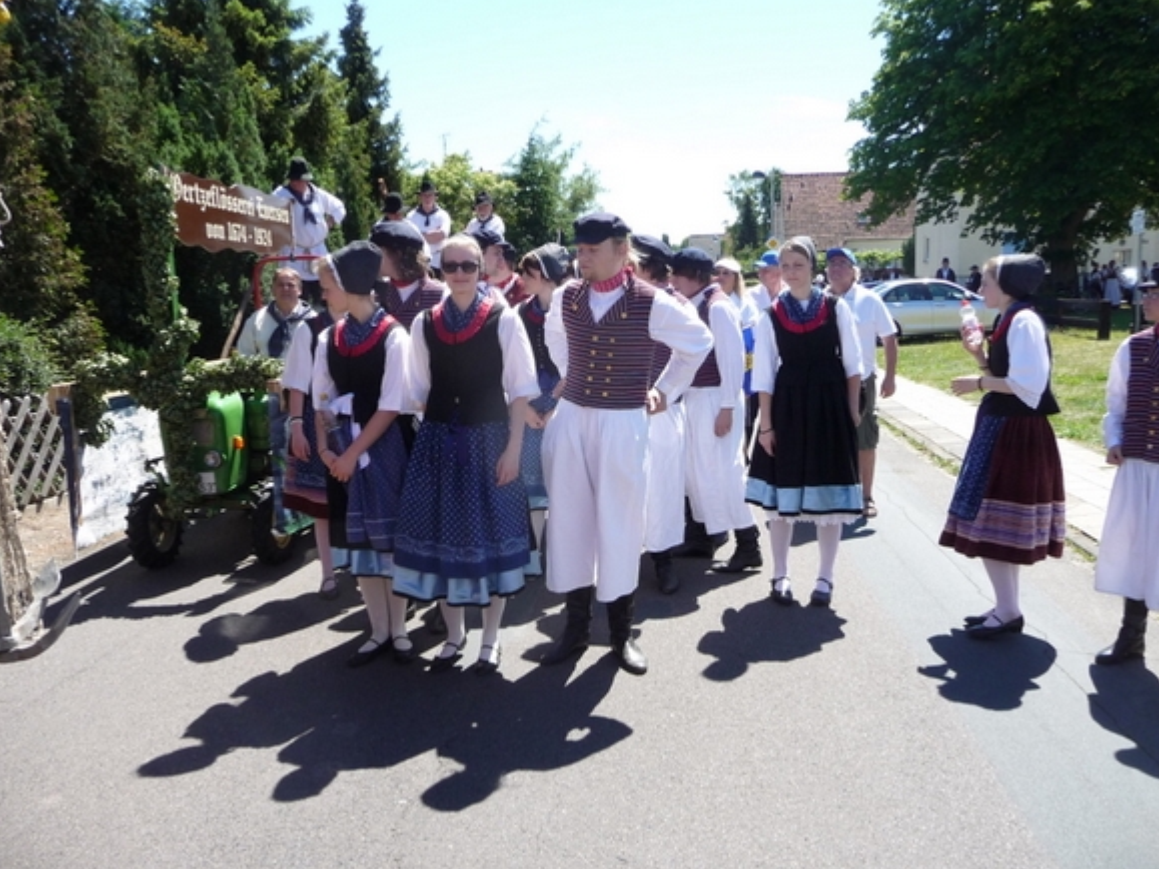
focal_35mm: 29
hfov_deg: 61.7
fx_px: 971
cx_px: 599
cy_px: 447
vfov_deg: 48.2
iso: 125
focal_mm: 4.7
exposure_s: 1/500
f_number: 3.3
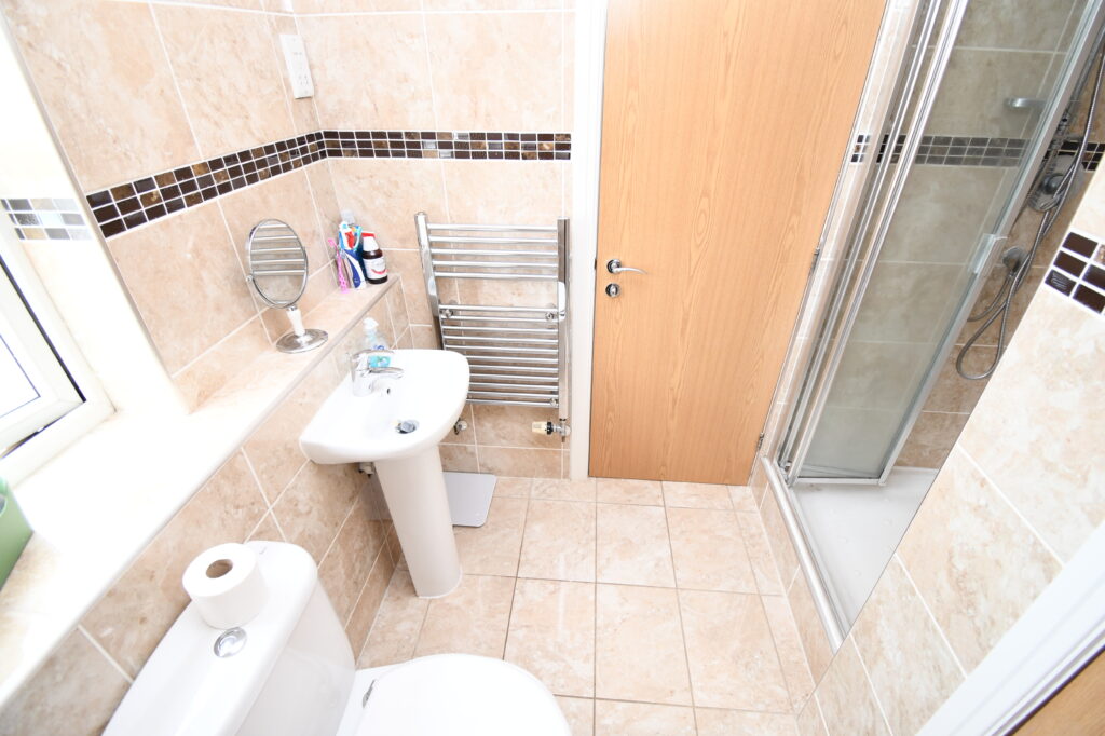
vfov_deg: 77.3
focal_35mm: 15
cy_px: 368
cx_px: 552
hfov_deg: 100.4
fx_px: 460
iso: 560
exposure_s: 1/25
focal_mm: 10
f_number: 4.5
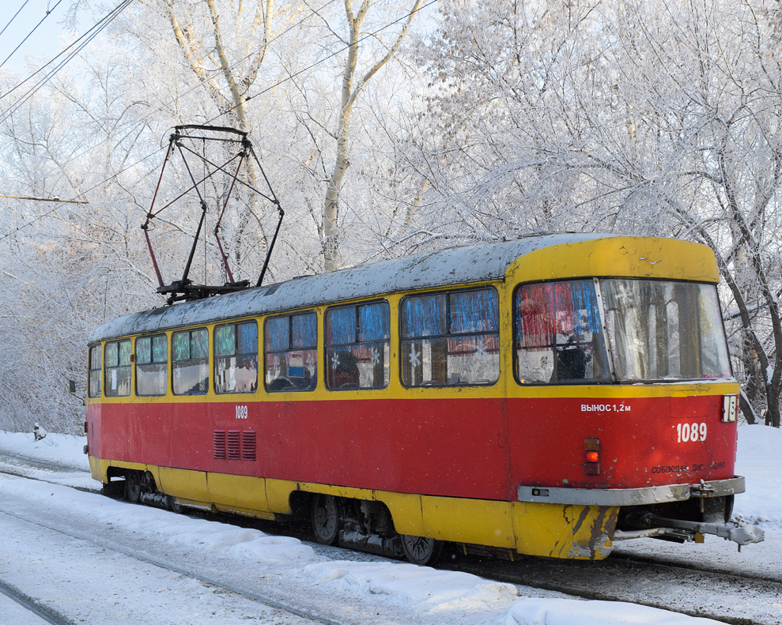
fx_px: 949
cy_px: 314
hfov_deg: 44.7
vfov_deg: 36.5
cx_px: 428
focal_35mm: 41
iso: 360
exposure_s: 1/250
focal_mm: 24
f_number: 8
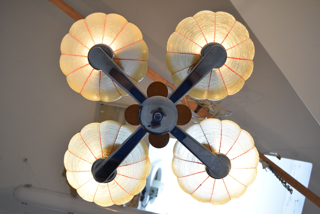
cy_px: 107
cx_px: 161
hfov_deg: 40.3
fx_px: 436
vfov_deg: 27.6
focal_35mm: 49
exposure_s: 1/125
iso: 1600
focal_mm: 32
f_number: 5.6
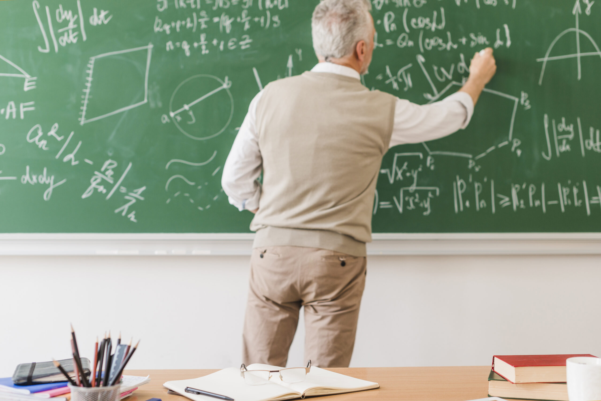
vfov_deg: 27.0
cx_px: 300
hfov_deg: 39.6
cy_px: 200
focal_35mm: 50
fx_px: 835
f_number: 3.2
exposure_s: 1/200
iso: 320
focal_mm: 50
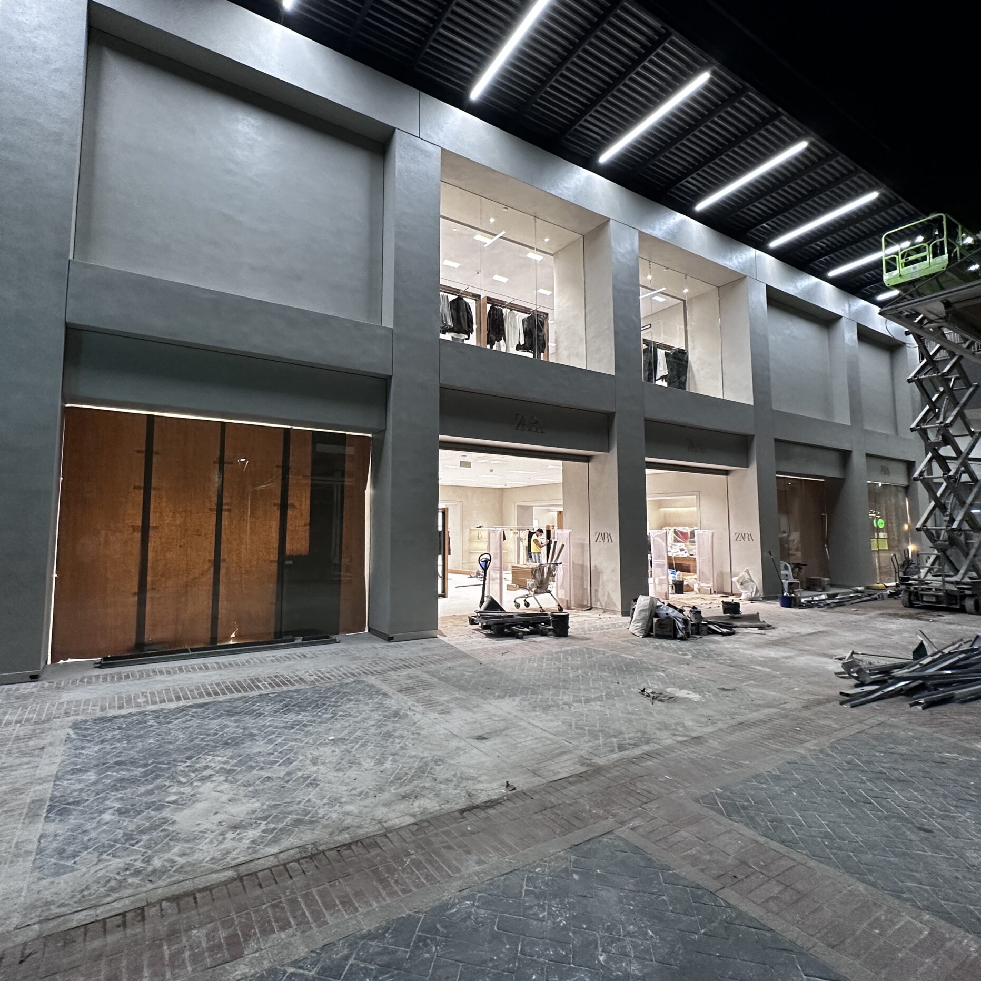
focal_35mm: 17
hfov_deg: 83.5
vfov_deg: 84.0
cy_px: 478
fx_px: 545
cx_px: 426
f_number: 2.2
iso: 320
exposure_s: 1/120
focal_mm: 2.22
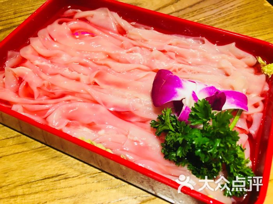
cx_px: 136
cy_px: 102
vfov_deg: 48.2
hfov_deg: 61.7
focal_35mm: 29
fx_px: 229
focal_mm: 4.15
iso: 64
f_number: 2.2
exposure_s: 1/33
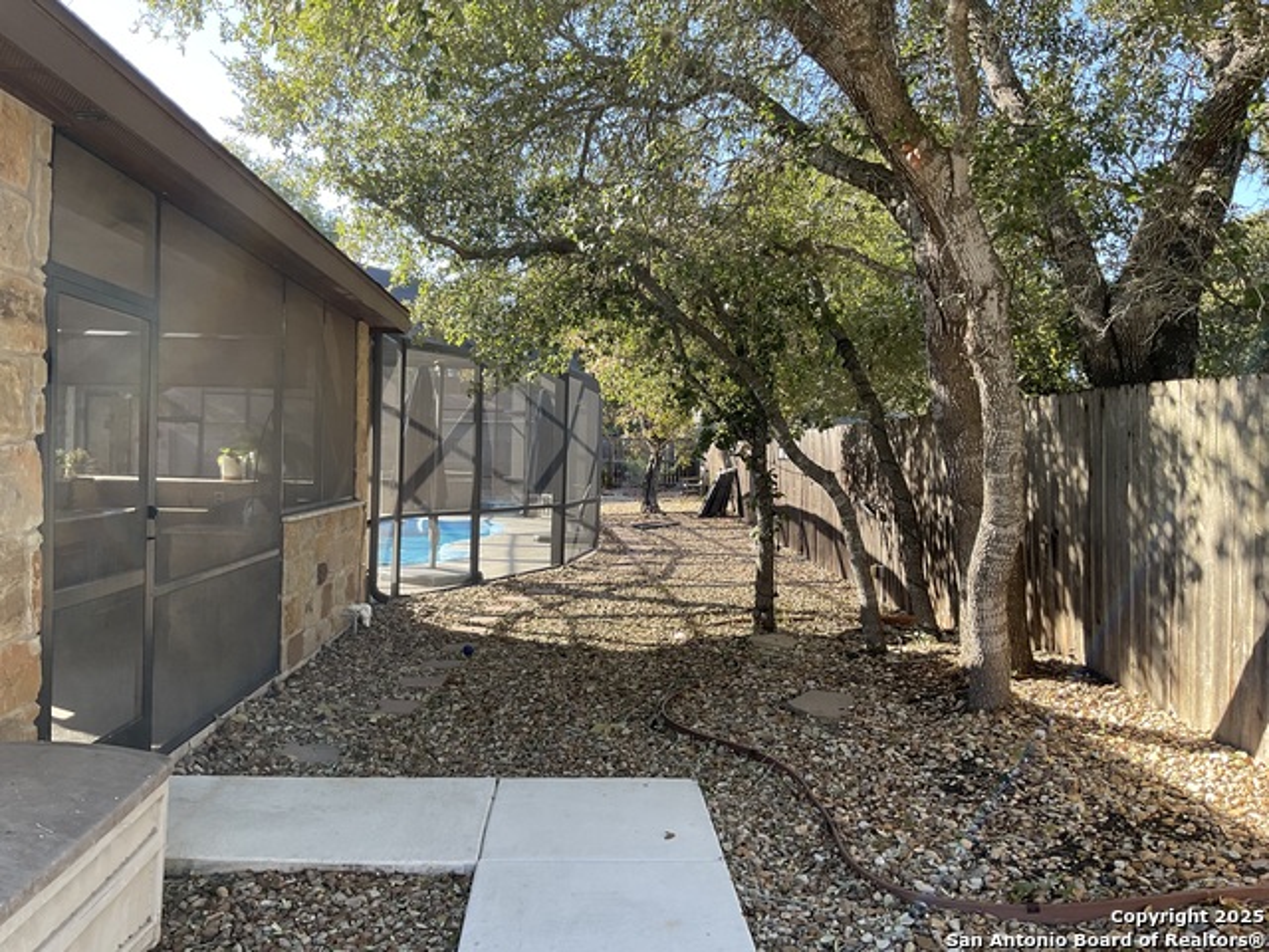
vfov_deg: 48.2
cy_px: 476
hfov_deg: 61.7
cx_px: 634
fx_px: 1063
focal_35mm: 29
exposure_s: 1/132
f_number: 1.8
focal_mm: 3
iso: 16
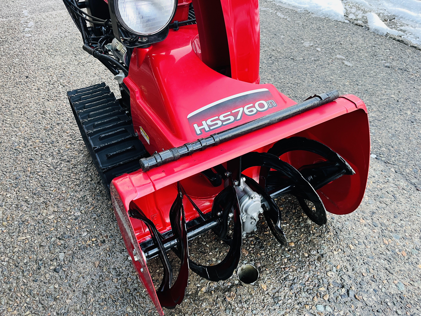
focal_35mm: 26
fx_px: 316
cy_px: 158
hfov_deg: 67.3
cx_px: 210
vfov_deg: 53.1
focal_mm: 5.1
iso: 160
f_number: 1.6
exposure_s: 1/60
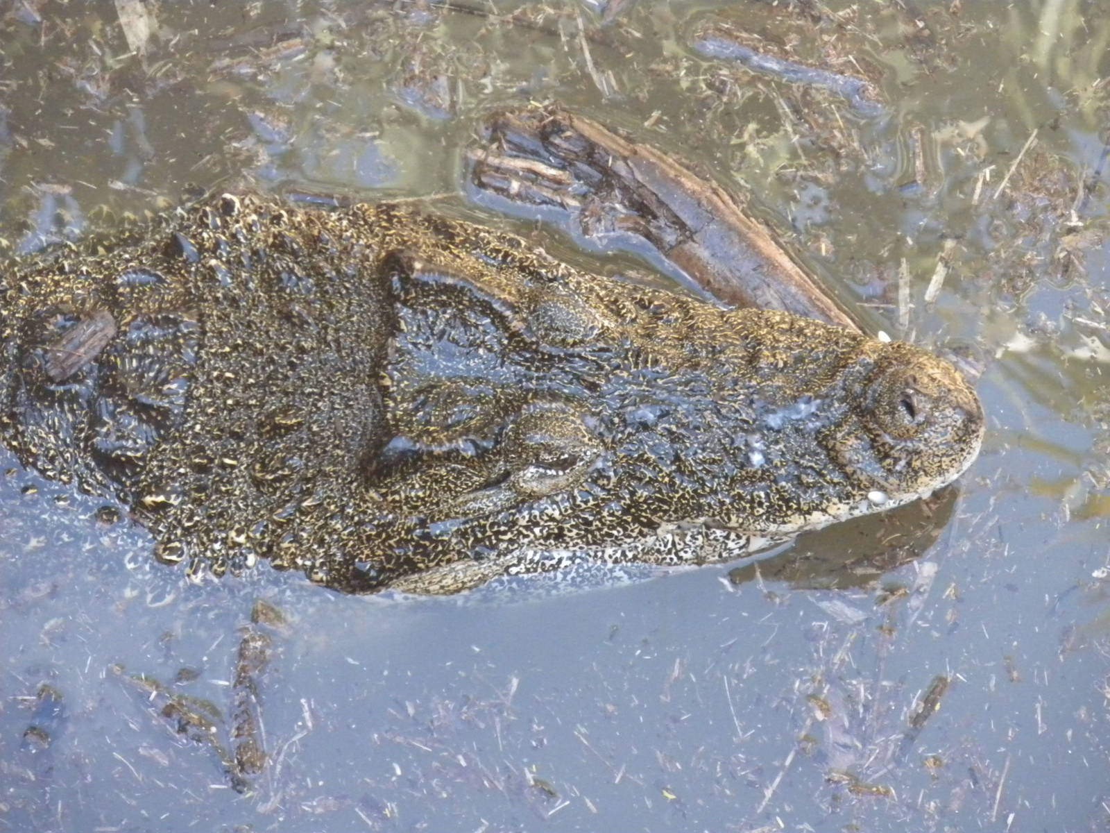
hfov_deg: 8.3
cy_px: 416
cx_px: 555
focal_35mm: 238
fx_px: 7632
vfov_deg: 6.2
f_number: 5.2
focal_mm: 42.1
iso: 800
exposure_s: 1/97.4
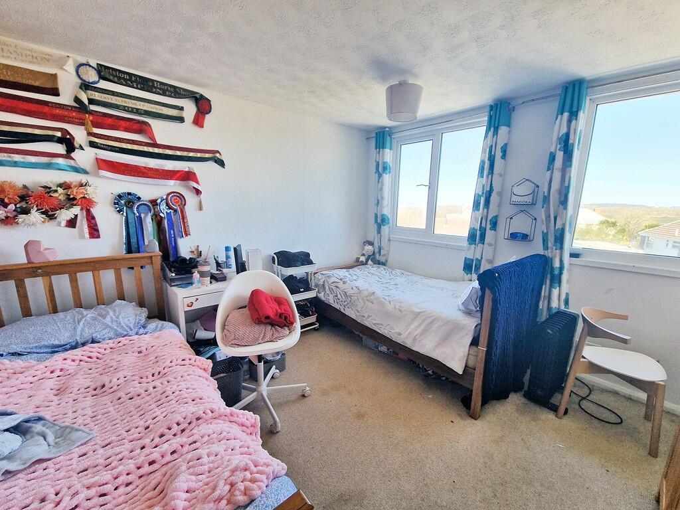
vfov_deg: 89.9
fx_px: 255
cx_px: 340
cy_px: 255
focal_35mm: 13
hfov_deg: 106.2
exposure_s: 1/170
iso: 50
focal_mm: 2.2
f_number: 2.2
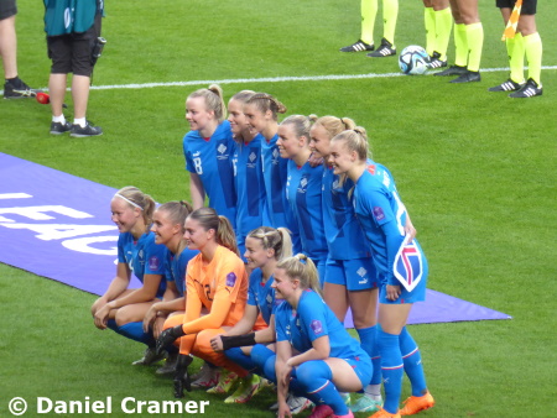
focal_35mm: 720
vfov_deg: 2.1
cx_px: 278
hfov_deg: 2.8
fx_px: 11592
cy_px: 209
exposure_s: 1/80
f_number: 6.4
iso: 400
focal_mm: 129
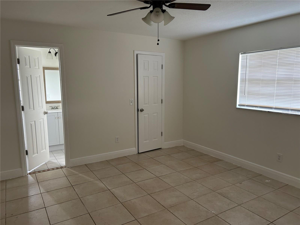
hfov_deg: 67.3
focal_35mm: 26
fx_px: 225
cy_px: 112
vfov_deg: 53.1
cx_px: 150
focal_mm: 5.7
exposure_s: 1/63
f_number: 1.5
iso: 125
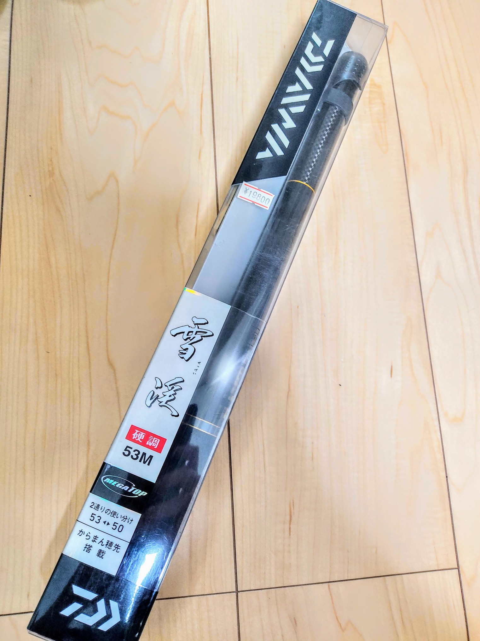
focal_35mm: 26
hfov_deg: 53.1
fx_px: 481
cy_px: 320
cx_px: 240
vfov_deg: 67.3
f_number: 1.79
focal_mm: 4.74
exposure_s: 1/33
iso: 700
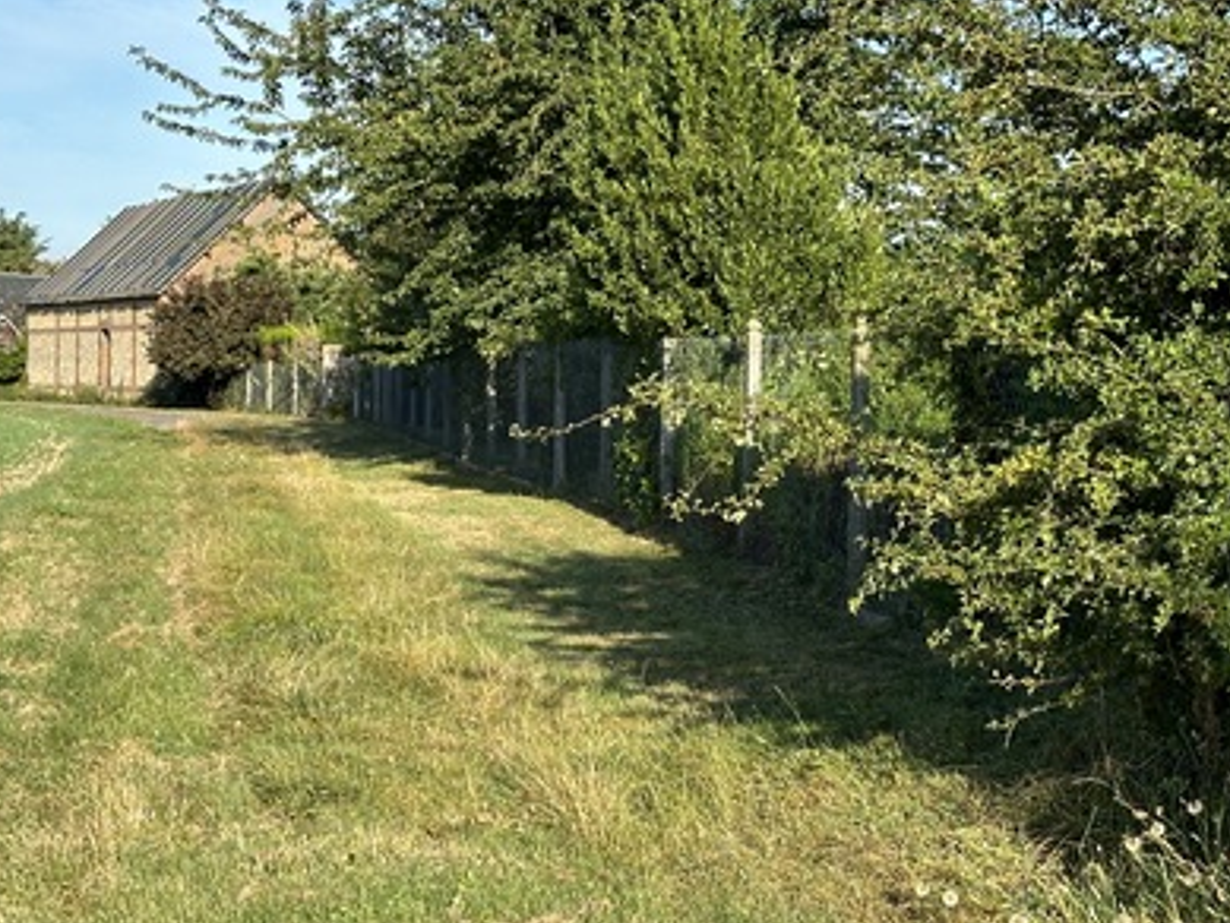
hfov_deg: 24.7
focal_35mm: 79
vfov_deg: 18.6
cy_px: 345
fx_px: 2808
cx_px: 661
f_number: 1.78
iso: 64
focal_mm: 6.86
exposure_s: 1/2597
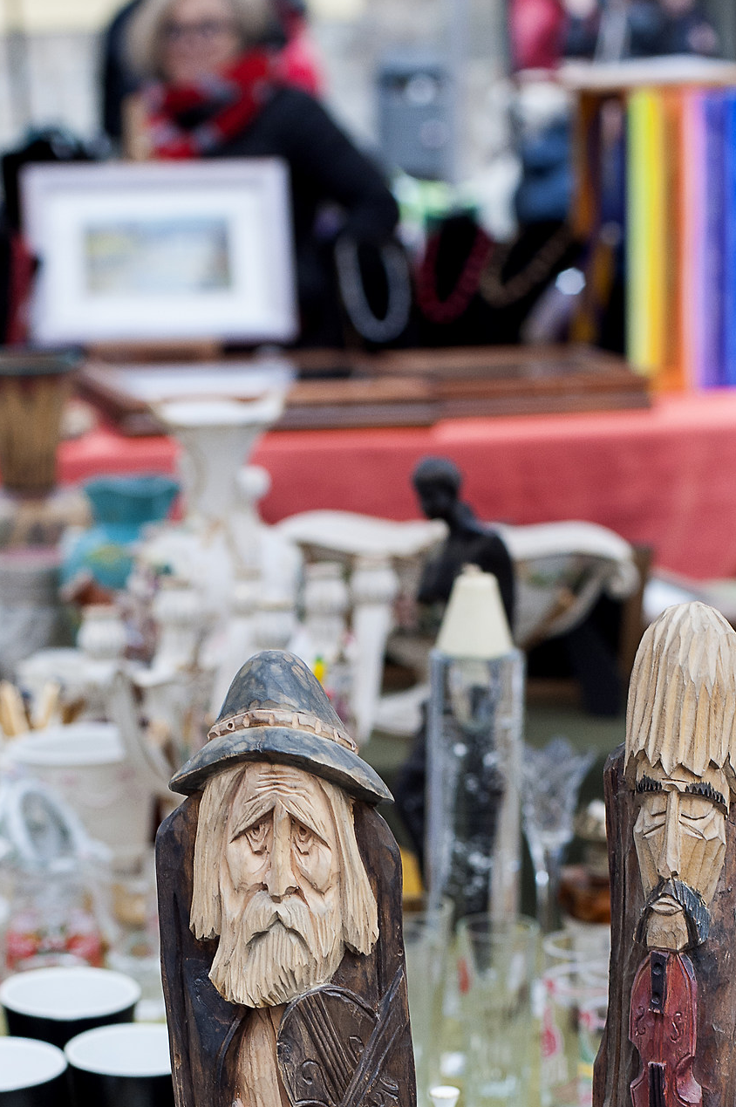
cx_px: 282
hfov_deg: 13.1
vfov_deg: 19.2
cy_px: 1036
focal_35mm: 104
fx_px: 3194
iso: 1100
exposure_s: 1/80
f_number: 4
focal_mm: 55
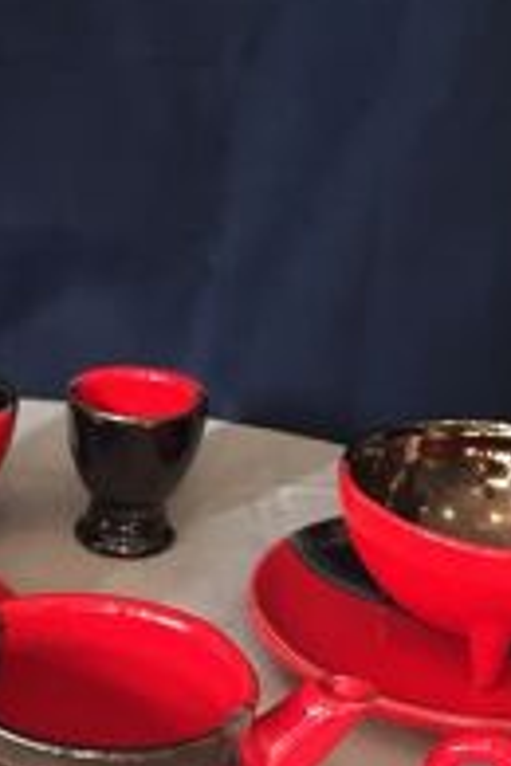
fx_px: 1980
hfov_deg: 14.5
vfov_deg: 21.7
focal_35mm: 93
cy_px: 605
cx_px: 35
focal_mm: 4.15
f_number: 2.2
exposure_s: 1/33
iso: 125
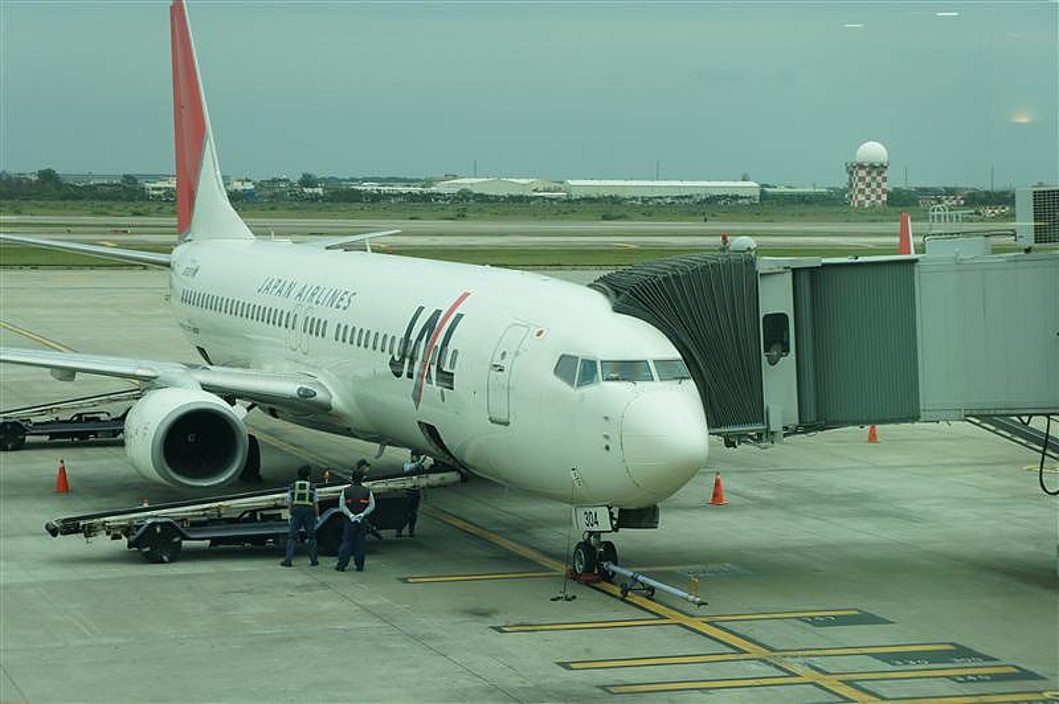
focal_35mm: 82
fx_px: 2410
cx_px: 530
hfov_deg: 24.8
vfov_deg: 16.6
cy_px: 352
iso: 250
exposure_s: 1/100
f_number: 5.6
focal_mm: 55
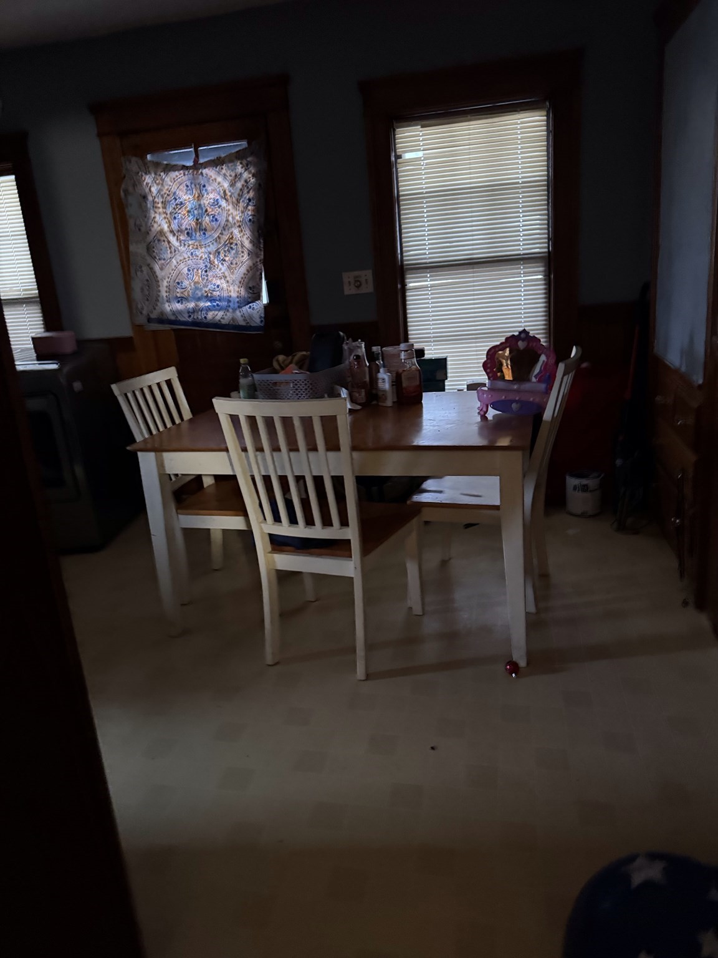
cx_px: 359
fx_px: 664
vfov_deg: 71.6
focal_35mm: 24
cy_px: 479
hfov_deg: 56.8
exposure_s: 1/30
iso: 1250
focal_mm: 6.76
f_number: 1.78
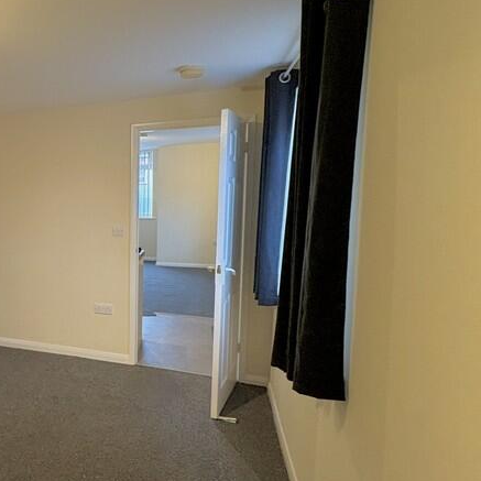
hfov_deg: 44.6
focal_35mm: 29
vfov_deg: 55.6
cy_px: 239
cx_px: -29
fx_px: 456
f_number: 2.2
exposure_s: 1/50
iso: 250
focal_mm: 2.22
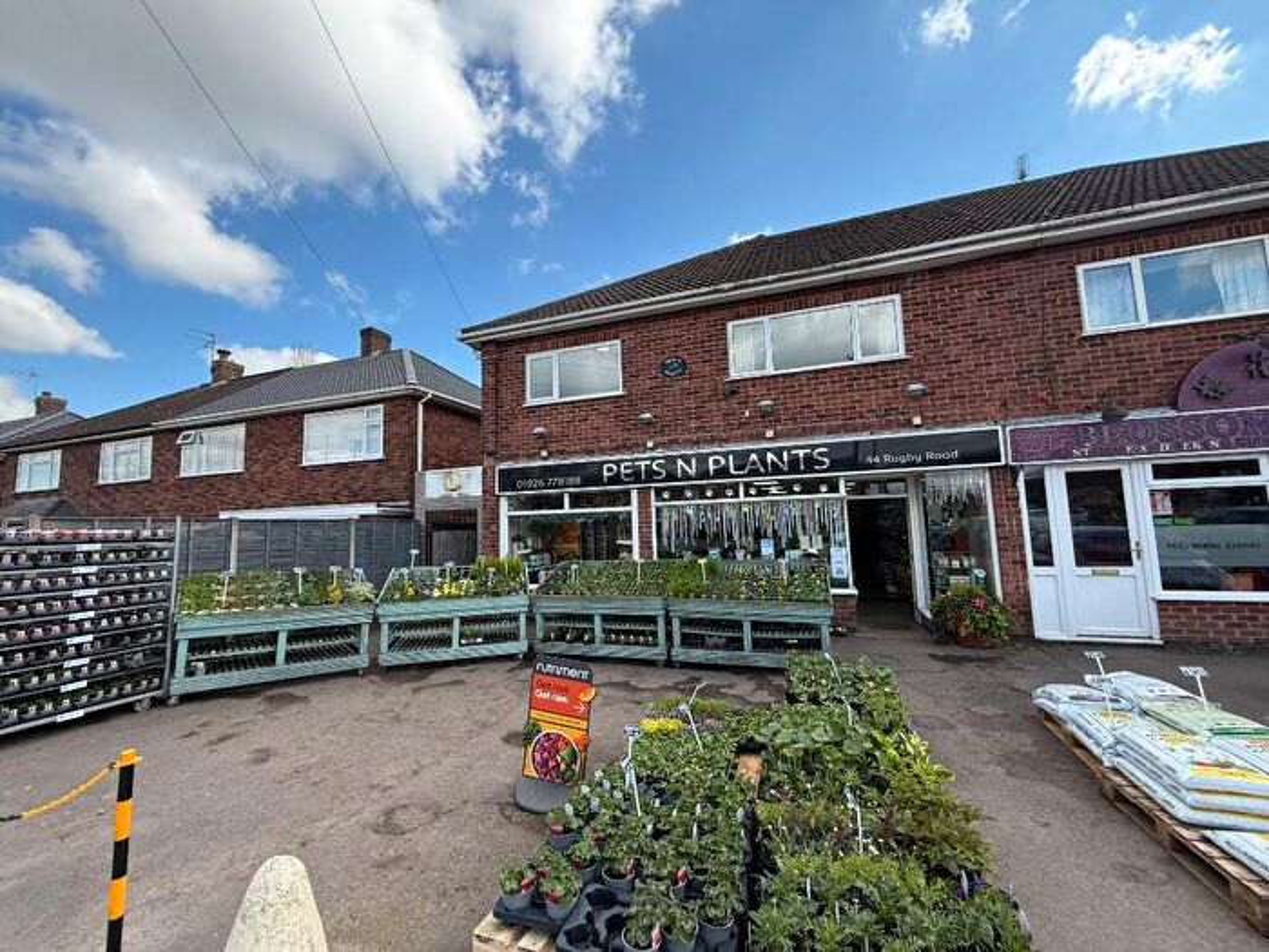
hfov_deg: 102.1
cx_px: 634
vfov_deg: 85.7
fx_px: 513
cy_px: 476
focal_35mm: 14
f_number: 2.2
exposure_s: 1/564
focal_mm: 2.22
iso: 64
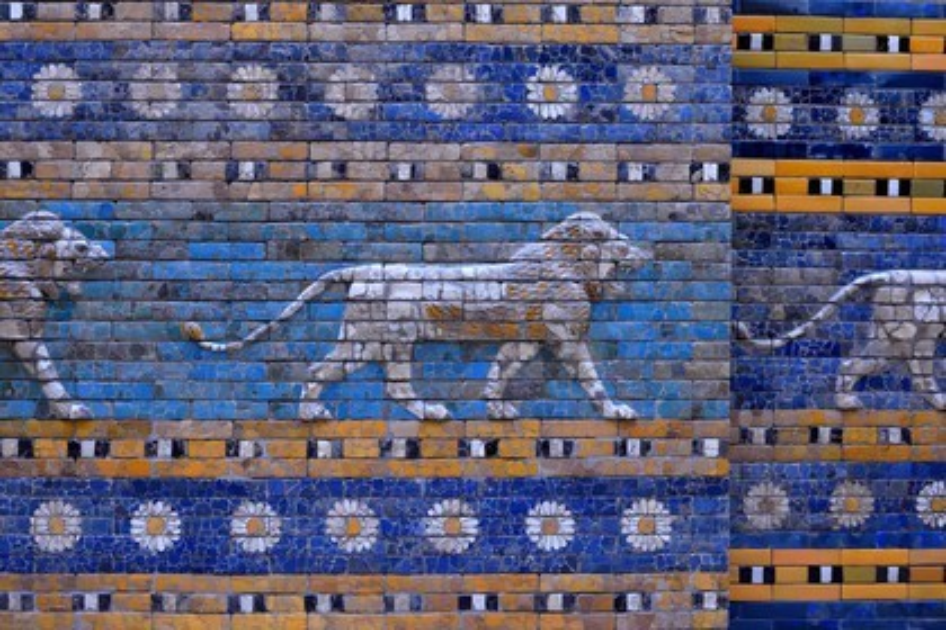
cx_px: 473
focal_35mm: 29
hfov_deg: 63.7
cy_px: 315
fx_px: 762
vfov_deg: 45.0
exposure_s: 1/80
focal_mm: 29
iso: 3200
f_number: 9
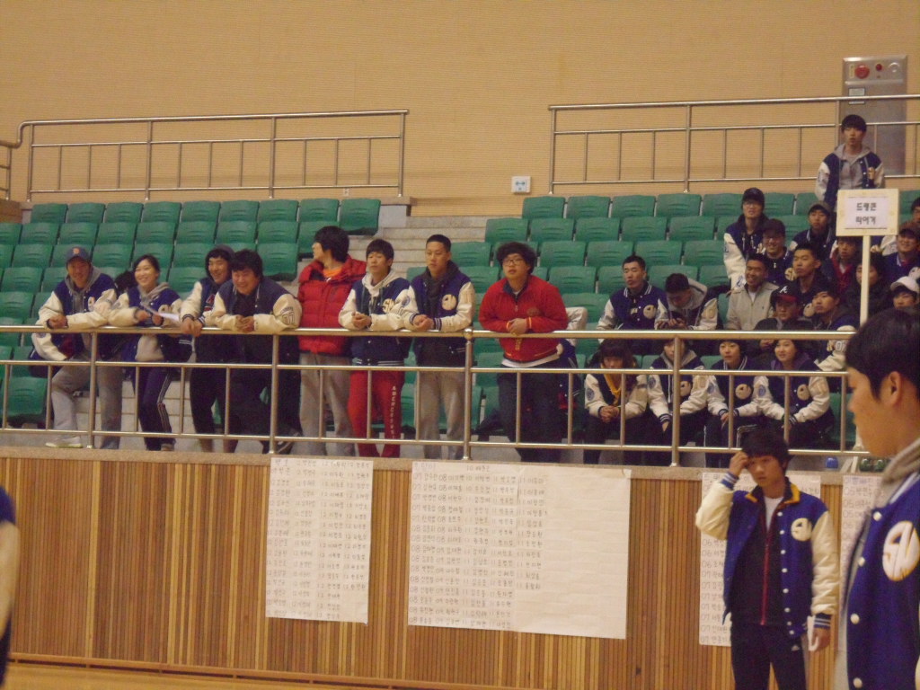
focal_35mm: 104
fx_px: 2764
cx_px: 460
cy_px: 345
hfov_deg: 18.9
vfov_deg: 14.2
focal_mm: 19.6
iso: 800
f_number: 5.1
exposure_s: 1/15
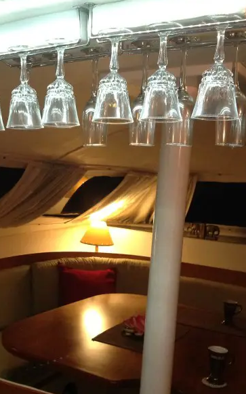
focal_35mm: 51
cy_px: 196
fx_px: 547
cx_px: 93
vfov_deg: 39.6
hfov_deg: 25.3
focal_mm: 4.28
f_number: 2.4
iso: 400
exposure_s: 1/15
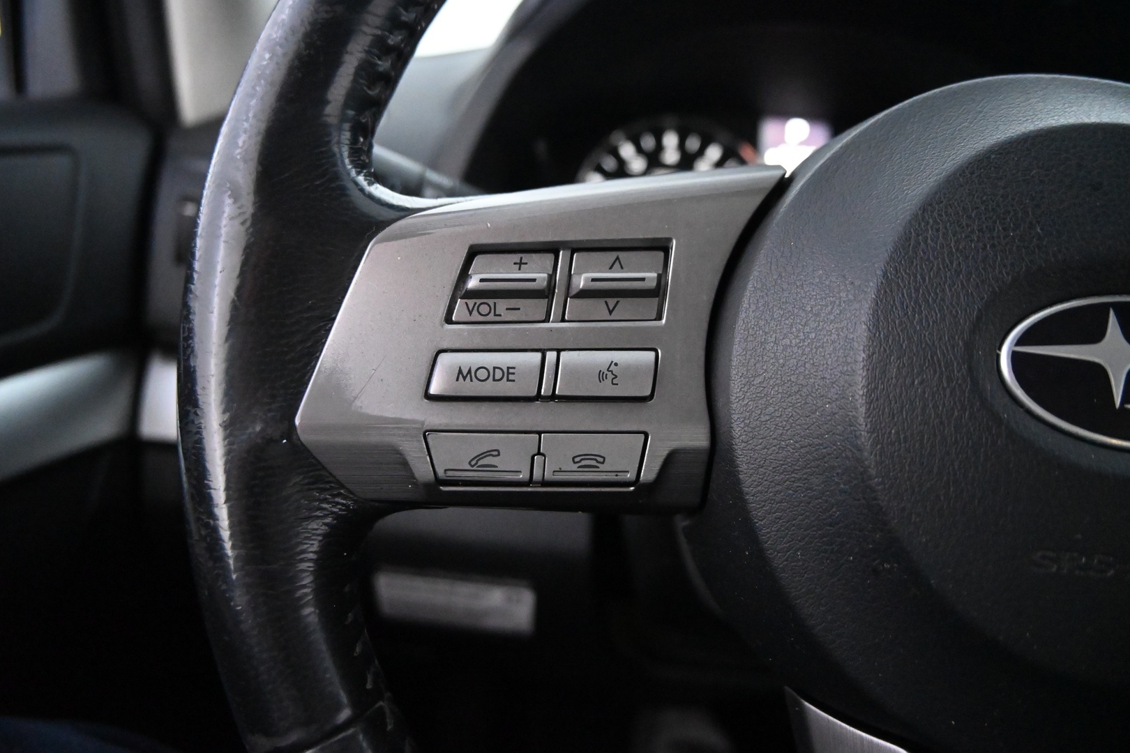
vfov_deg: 18.2
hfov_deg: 27.0
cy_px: 376
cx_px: 565
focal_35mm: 75
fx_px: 2354
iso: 10000
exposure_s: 1/80
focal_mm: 50
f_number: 7.1
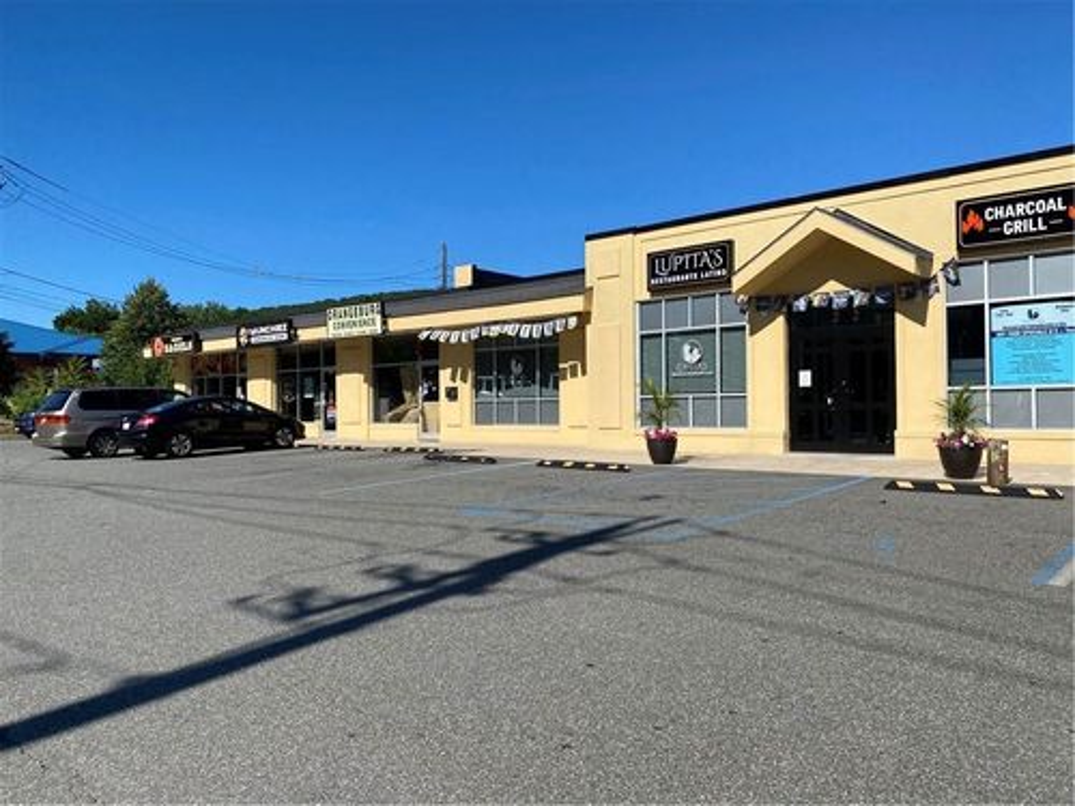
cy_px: 403
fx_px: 807
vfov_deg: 53.1
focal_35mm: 26
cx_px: 538
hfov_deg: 67.3
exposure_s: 1/3610
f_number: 1.8
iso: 32
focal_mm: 4.25
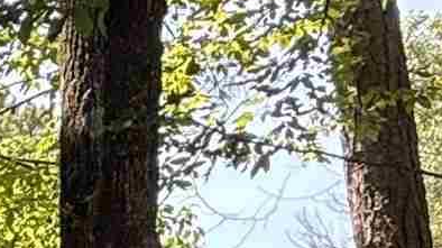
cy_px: 664
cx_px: -589
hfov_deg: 13.6
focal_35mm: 119
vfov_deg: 8.9
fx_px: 1394
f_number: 2.2
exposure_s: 1/99
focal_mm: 2.22
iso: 64
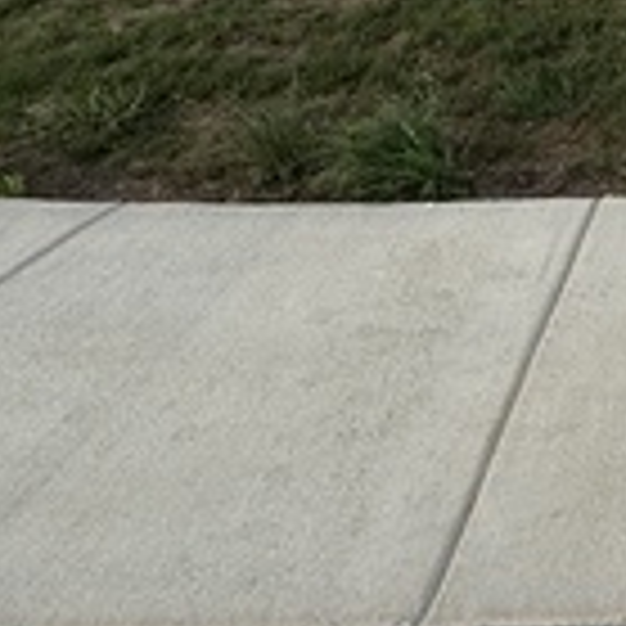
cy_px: -387
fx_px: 1166
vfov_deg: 22.6
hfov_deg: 25.5
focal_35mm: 57
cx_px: 829
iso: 50
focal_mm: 2.22
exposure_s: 1/955
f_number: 2.2
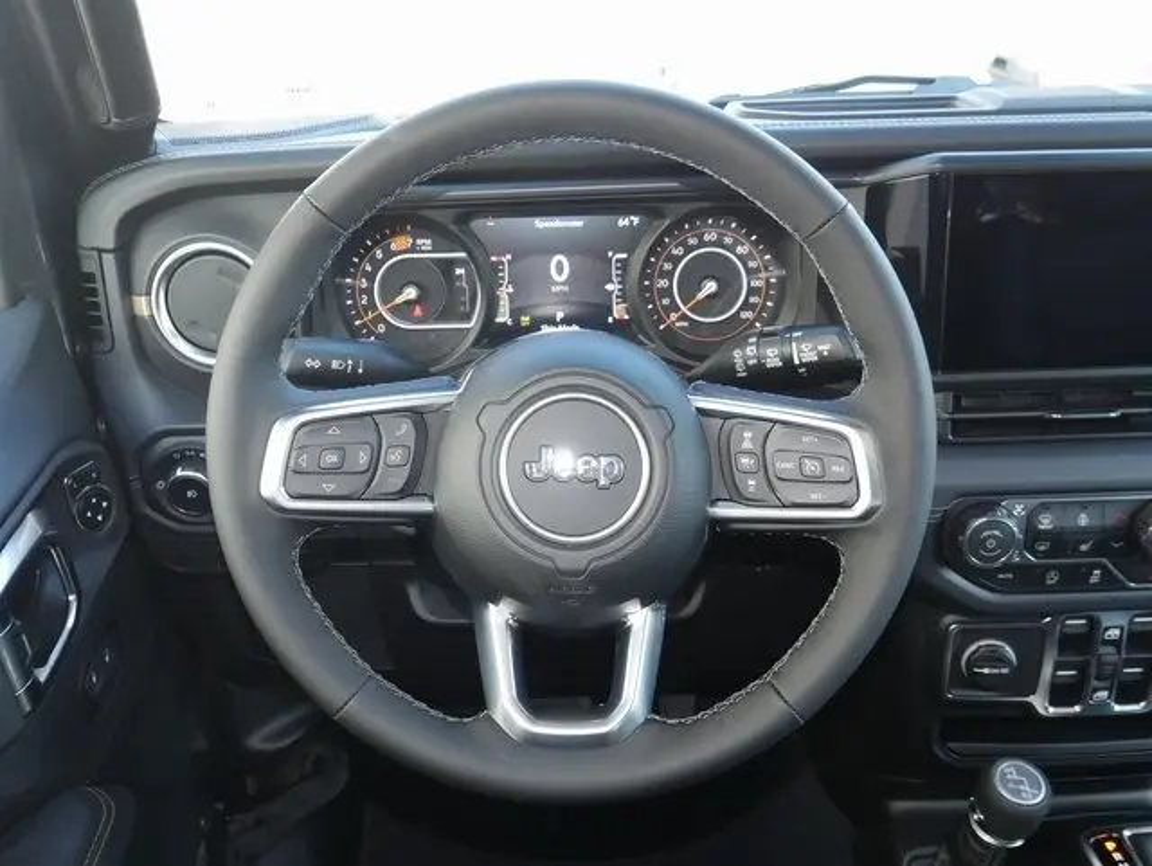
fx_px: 1199
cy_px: 433
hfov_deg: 51.3
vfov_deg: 39.7
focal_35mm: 36
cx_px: 576
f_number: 5
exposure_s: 1/60
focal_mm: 18
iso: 640
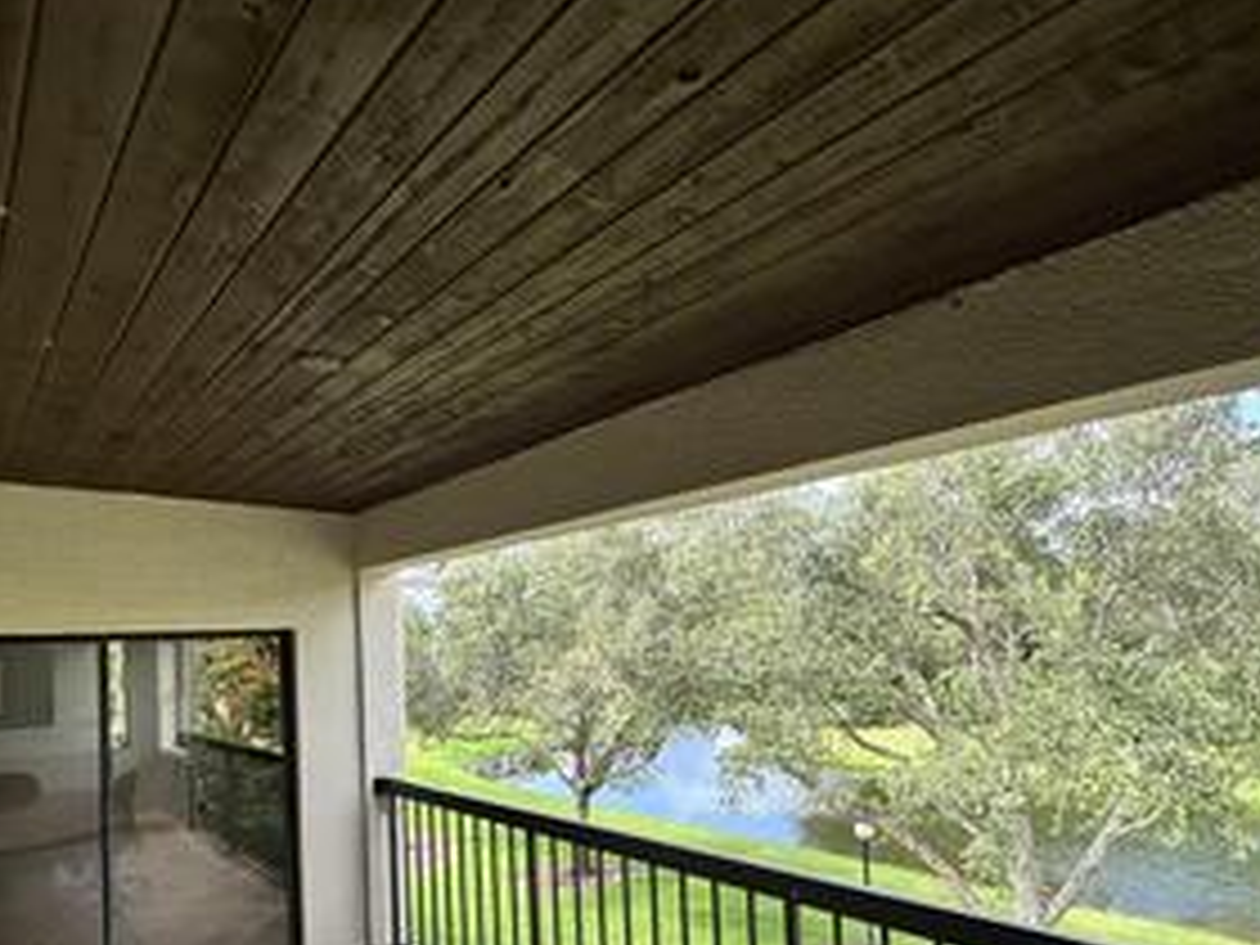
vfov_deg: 64.4
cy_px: 626
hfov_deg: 81.7
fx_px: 728
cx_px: 639
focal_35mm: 20
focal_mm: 2.22
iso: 40
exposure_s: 1/272
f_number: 2.2
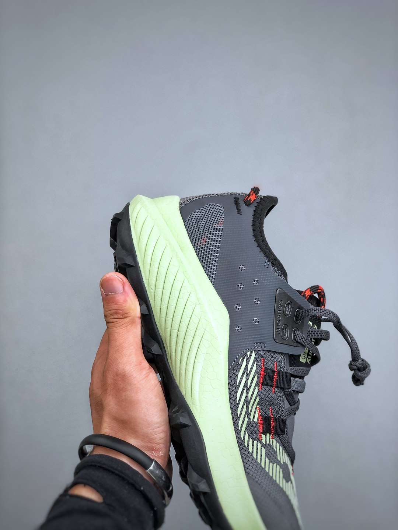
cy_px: 265
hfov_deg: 25.7
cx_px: 199
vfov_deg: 33.8
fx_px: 874
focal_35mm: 57
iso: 40
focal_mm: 6.6
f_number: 2.8
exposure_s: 1/100
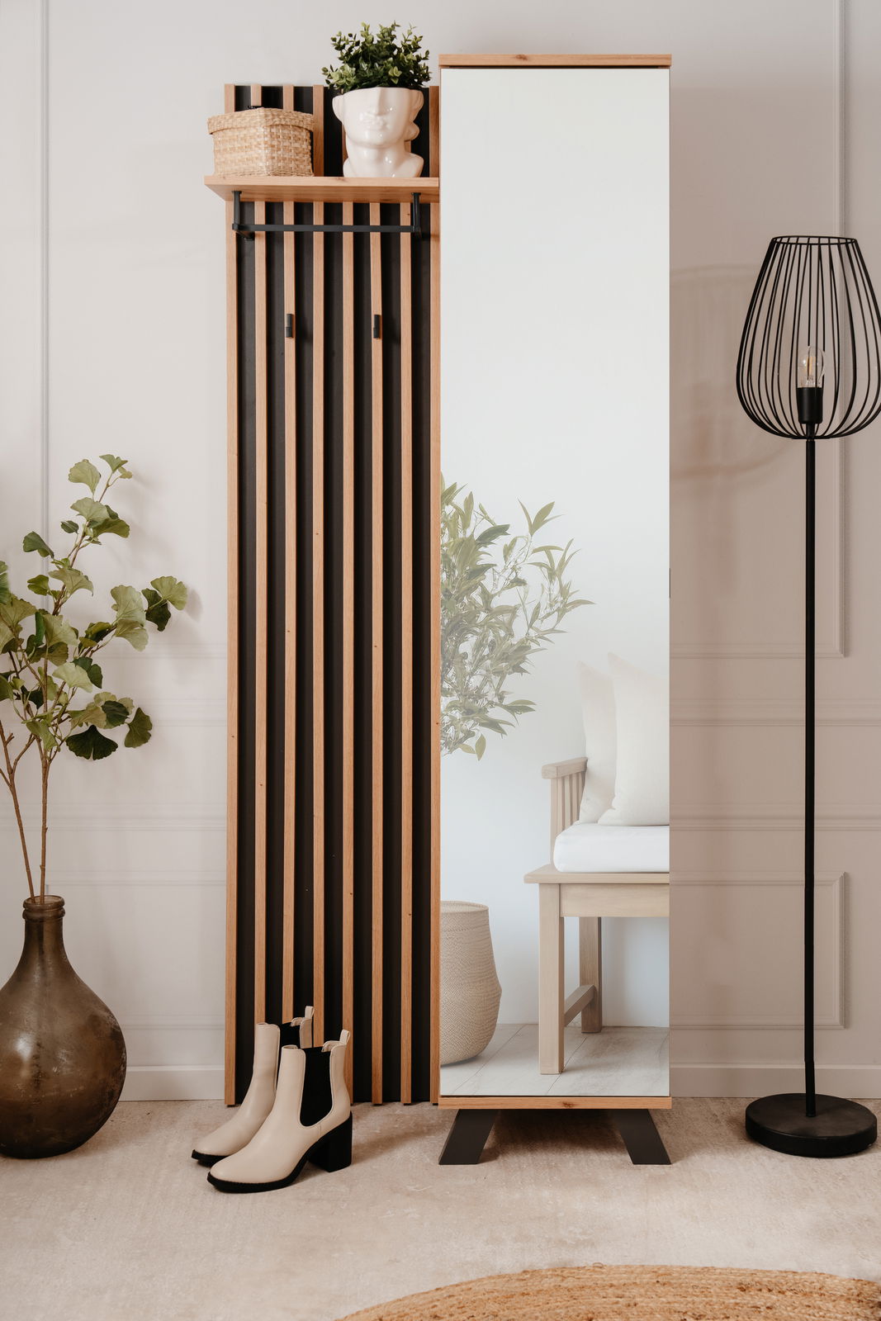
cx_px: 440
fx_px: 1835
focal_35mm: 50
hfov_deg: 27.0
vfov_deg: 39.6
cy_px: 660
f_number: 7.1
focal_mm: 50
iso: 100
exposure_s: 1/5
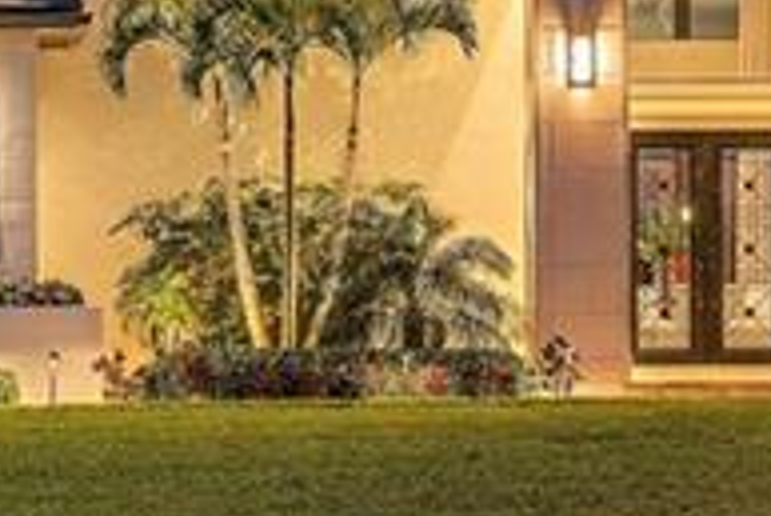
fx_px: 5680
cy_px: 338
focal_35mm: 265
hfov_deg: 7.8
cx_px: 384
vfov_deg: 5.2
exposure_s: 5
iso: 100
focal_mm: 50
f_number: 8
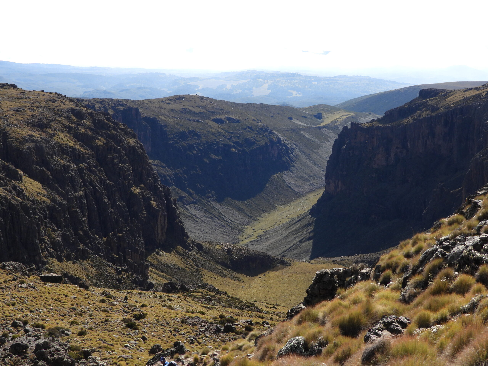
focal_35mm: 50
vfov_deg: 29.1
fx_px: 705
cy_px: 183
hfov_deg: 38.2
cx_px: 244
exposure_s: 1/640
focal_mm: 9
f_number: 3.2
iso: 100
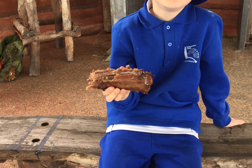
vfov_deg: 28.5
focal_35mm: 47
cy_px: 56
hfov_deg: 41.6
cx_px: 157
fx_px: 329
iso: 40
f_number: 2.2
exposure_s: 1/50
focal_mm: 4.15
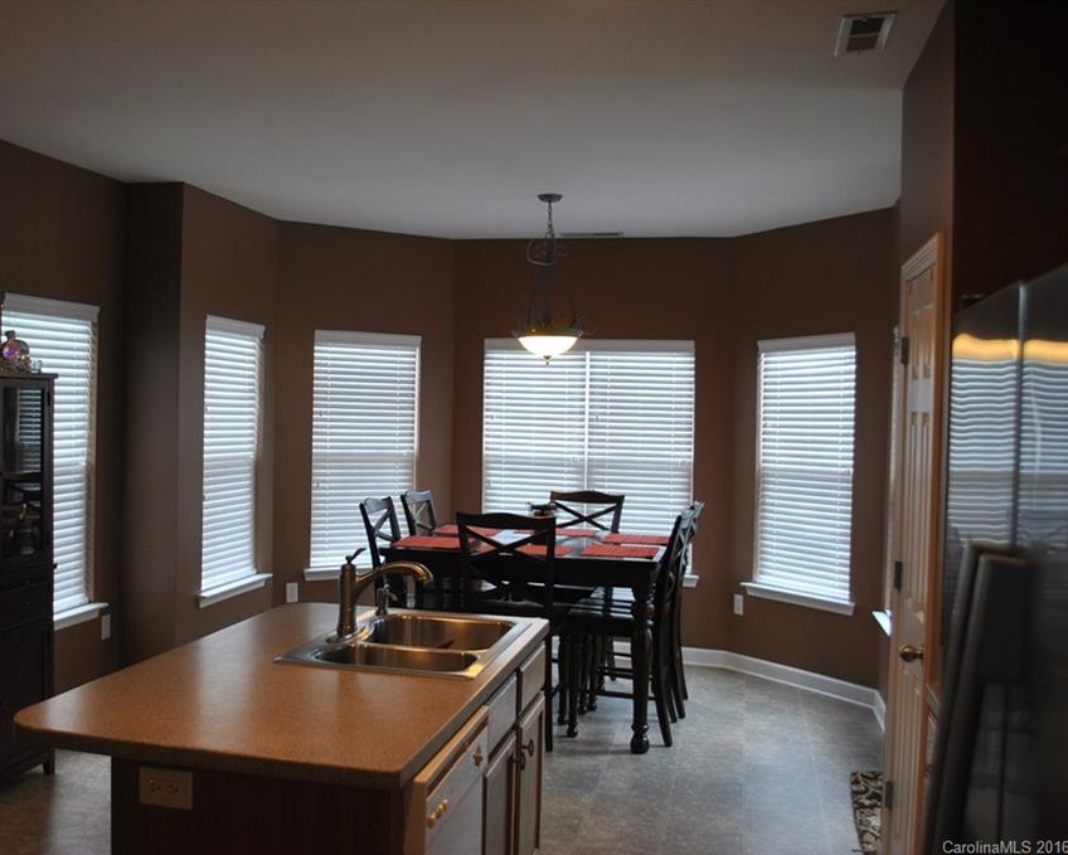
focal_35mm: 34
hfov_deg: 52.5
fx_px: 1075
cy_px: 428
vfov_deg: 43.4
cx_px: 435
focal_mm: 20
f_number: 3.8
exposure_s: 1/50
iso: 200
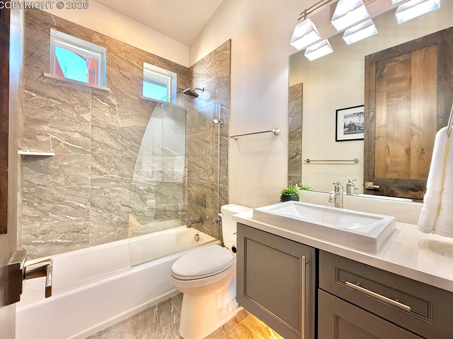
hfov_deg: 98.1
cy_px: 164
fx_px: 196
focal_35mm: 15
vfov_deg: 81.7
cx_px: 238
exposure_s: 1/120
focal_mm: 2.22
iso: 200
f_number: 2.2
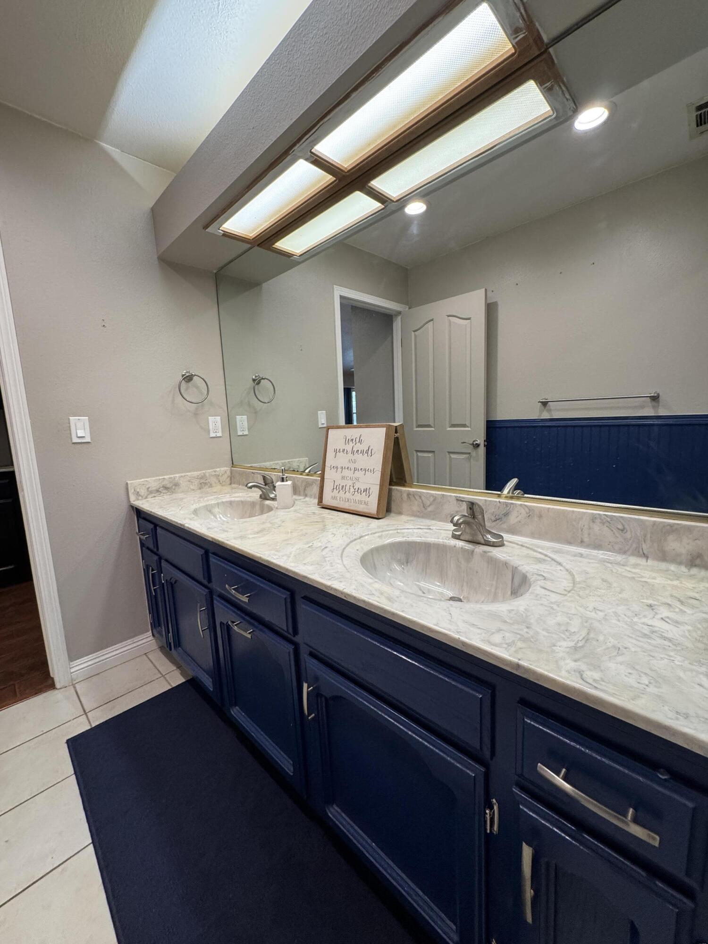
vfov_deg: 102.1
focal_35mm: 14
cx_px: 354
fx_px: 382
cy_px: 472
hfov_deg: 85.7
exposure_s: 1/120
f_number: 2.2
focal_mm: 2.22
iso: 250
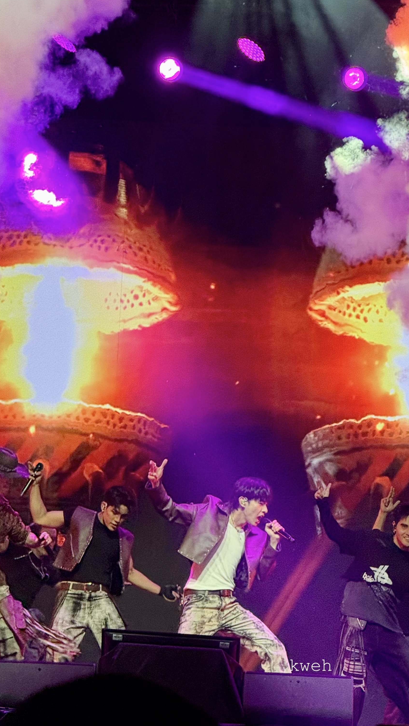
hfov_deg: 7.0
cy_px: 311
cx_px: 322
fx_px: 3354
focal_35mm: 174
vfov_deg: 12.4
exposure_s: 1/95
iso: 250
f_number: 2.8
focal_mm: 15.66
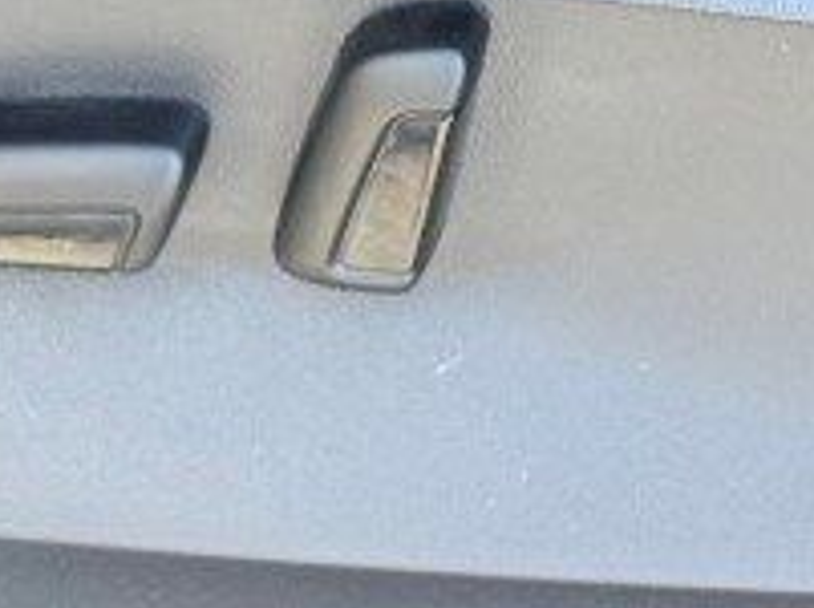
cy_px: -685
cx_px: 563
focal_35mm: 245
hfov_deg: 8.1
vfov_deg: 5.9
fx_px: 5751
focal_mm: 6.76
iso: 80
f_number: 1.78
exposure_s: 1/121
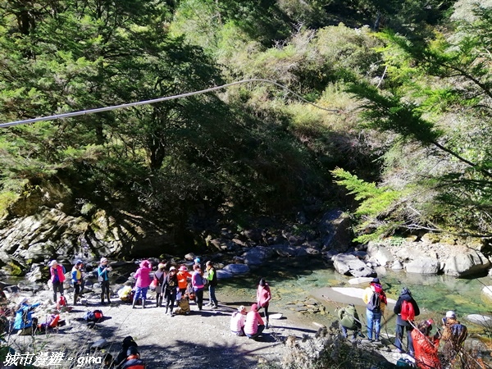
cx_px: 246
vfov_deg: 53.1
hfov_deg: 67.3
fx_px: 370
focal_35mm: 26
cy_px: 184
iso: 50
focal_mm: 3.81
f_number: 2.2
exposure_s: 1/186
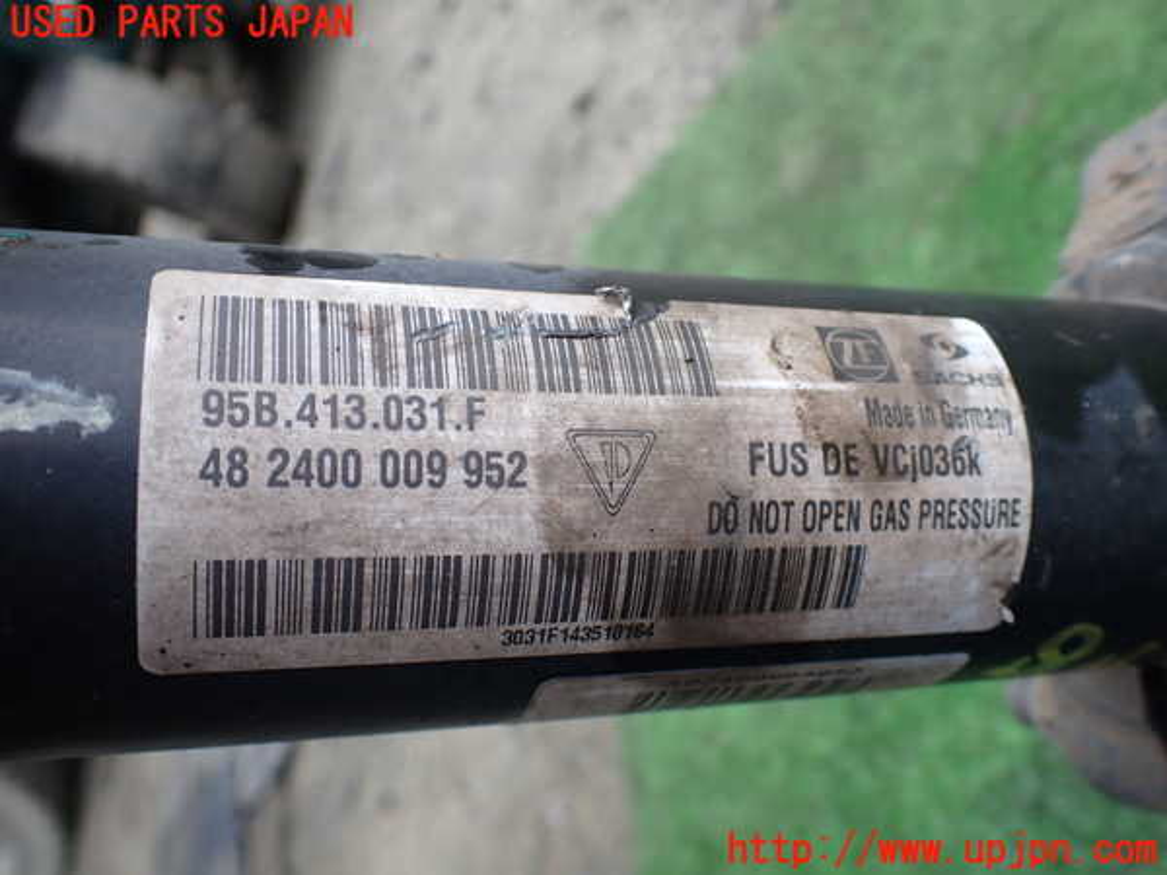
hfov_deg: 60.0
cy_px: 438
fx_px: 1011
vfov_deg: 46.8
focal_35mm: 30
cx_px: 584
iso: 100
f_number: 2.3
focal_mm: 5.4
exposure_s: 1/125
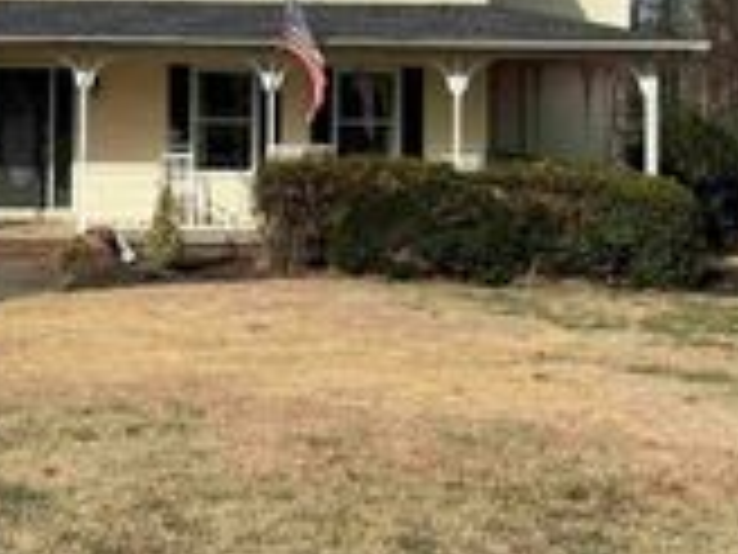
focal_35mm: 73
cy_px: 47
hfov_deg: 26.1
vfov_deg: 19.8
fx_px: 1556
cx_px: 122
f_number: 1.78
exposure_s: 1/5814
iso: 80
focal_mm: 6.76
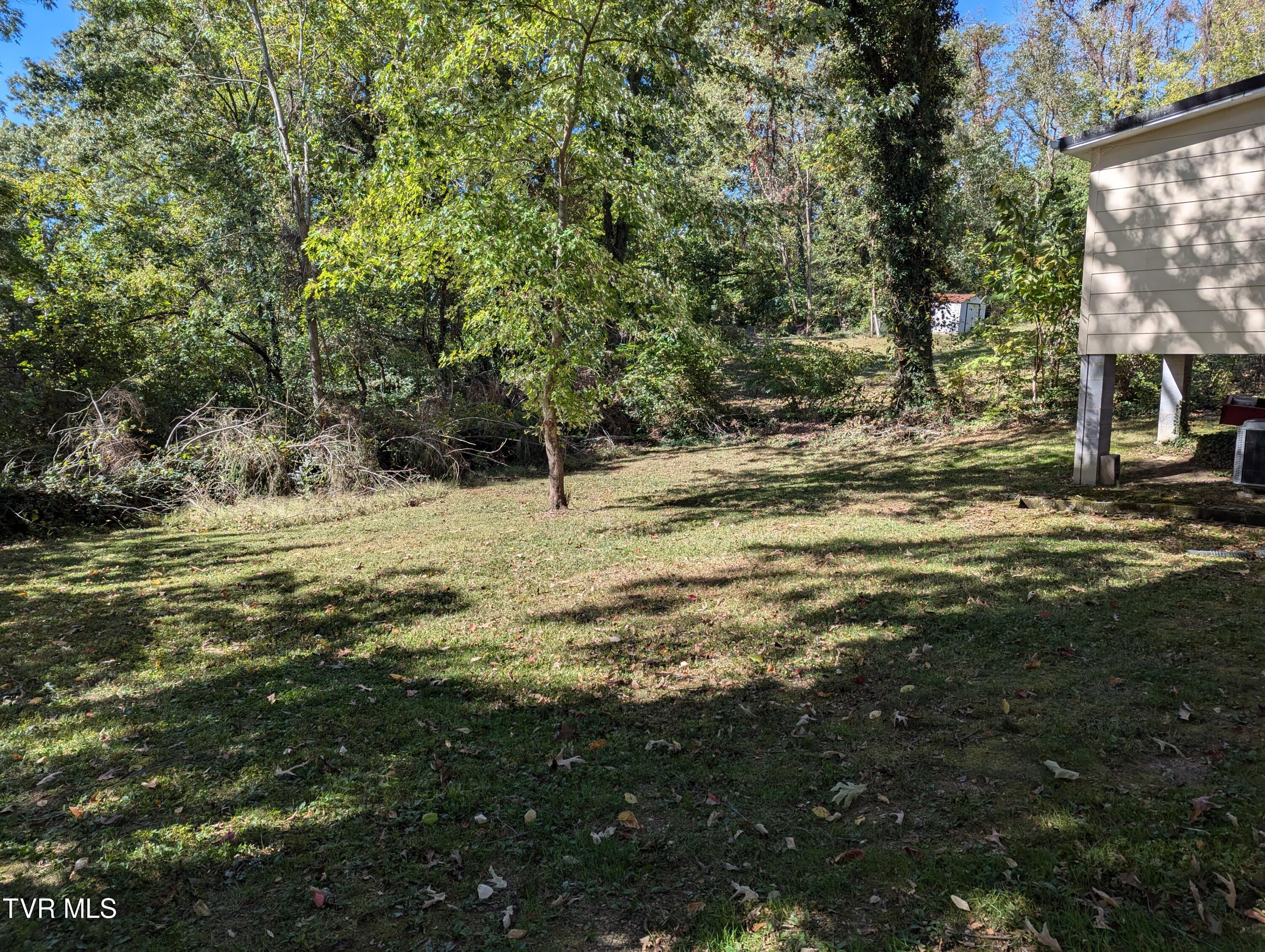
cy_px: 476
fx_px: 878
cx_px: 632
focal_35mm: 24
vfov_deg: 56.9
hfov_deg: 71.5
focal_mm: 6.81
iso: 43
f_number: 1.85
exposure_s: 1/797
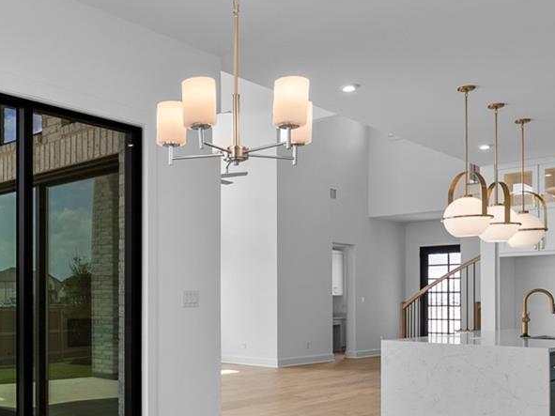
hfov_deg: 44.3
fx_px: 641
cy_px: 299
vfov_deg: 35.3
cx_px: 102
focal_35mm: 40
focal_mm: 12
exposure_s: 1/10
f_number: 11
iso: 250
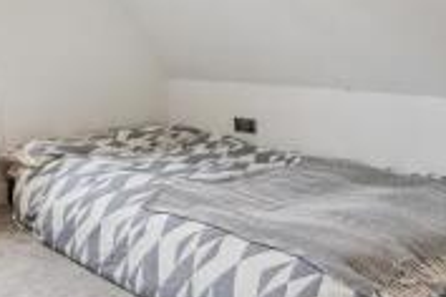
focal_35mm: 43
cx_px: -18
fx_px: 533
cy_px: 52
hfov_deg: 39.1
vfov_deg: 30.3
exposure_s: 1/25
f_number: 5.6
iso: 320
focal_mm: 16
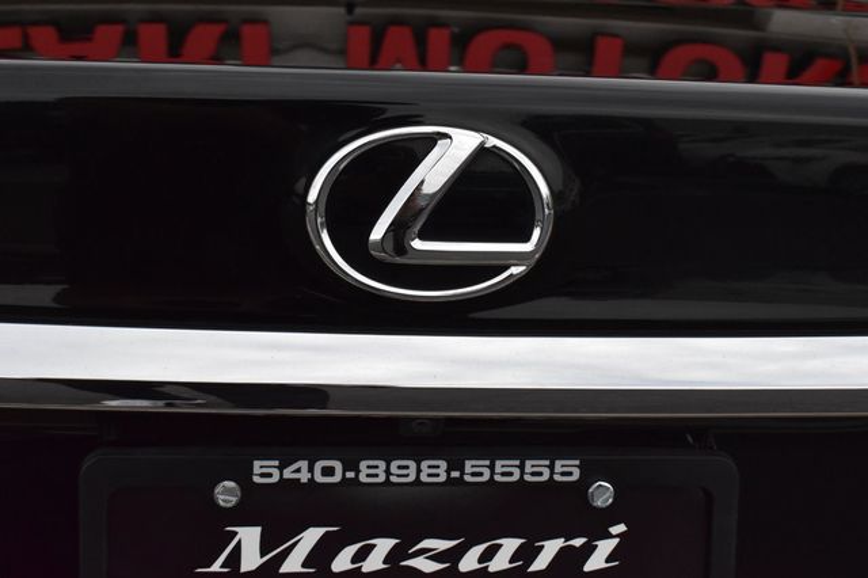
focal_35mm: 57
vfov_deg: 23.8
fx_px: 1374
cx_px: 434
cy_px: 289
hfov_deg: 35.1
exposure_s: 1/1250
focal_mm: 38
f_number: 13
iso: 2500
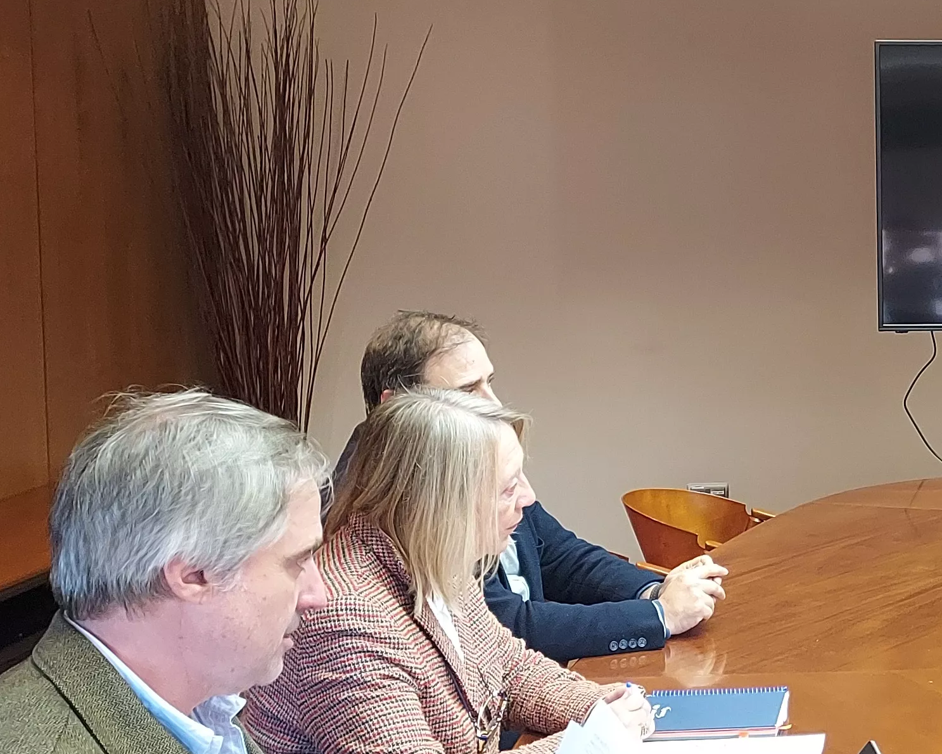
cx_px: 1013
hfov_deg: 27.7
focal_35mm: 63
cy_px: 384
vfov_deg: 24.2
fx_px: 1757
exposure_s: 1/60
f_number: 1.8
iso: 400
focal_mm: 4.6
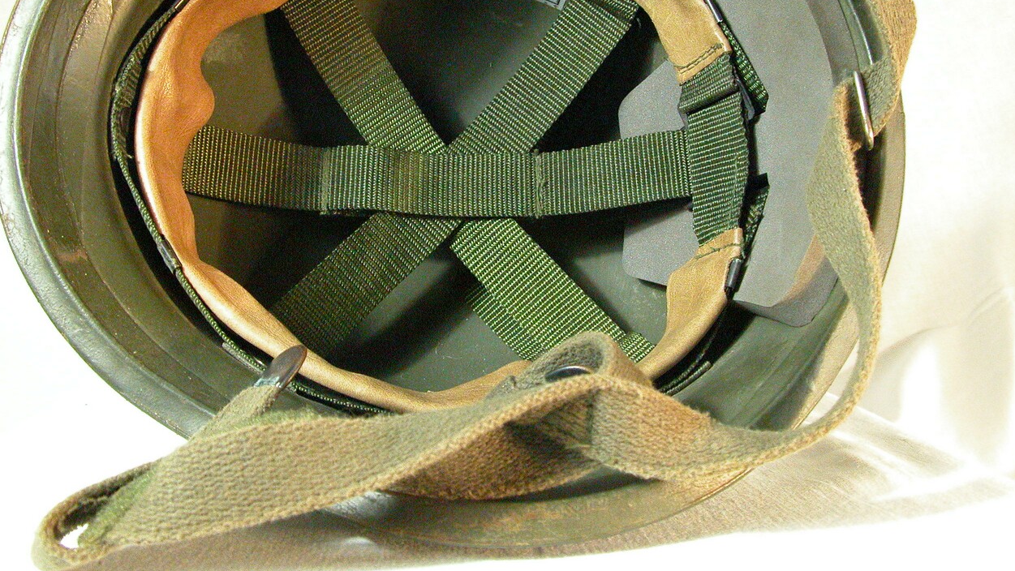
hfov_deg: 51.6
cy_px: 196
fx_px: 1050
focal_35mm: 39
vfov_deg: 30.2
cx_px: 506
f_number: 4.5
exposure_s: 1/12.7
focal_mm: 8.9
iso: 800
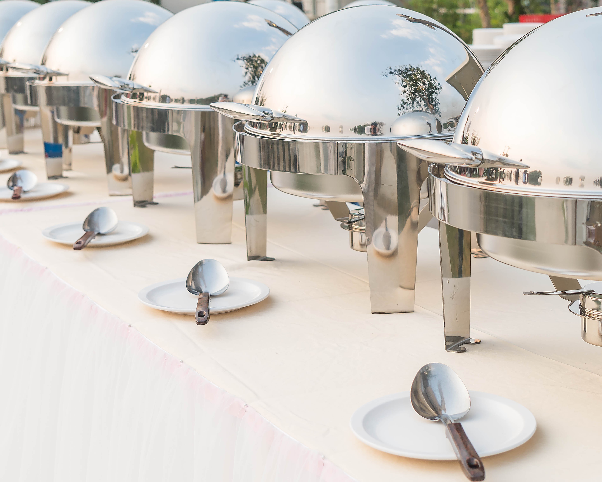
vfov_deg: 24.7
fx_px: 1087
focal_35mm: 61
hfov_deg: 30.8
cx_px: 389
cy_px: 123
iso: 100
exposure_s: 1/400
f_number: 4
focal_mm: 31
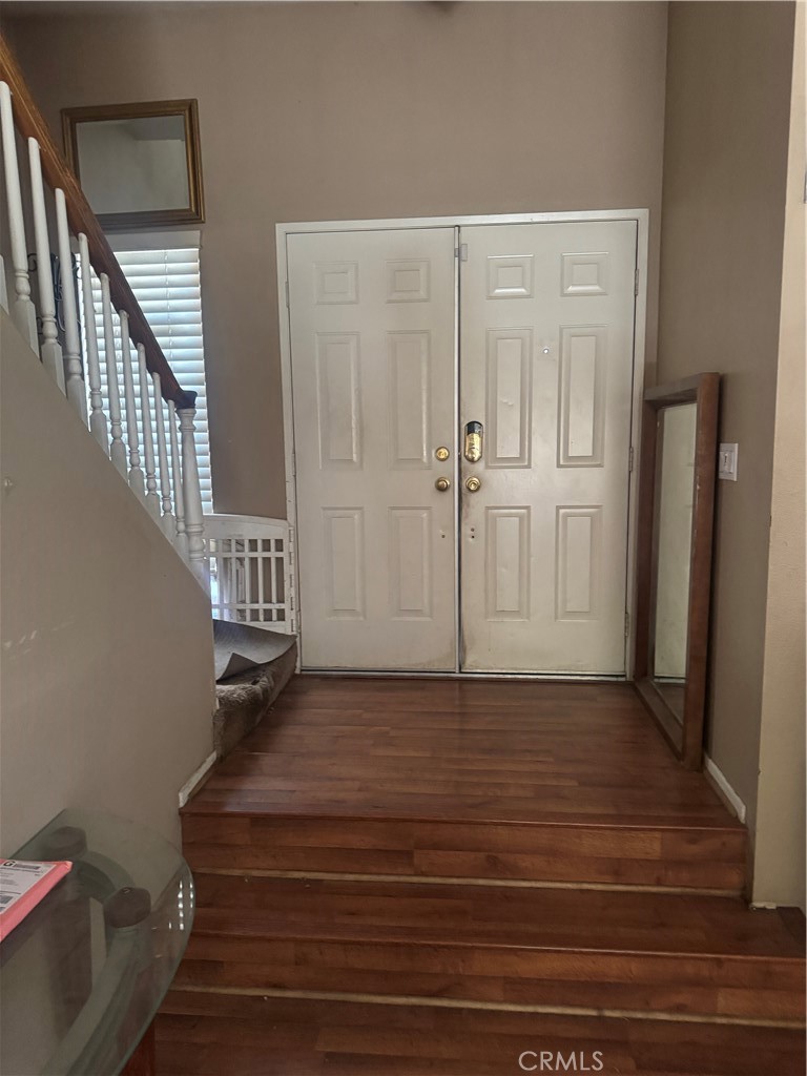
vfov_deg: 71.6
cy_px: 538
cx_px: 404
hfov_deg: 56.8
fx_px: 746
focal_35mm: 24
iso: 800
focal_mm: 6.76
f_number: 1.78
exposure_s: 1/40
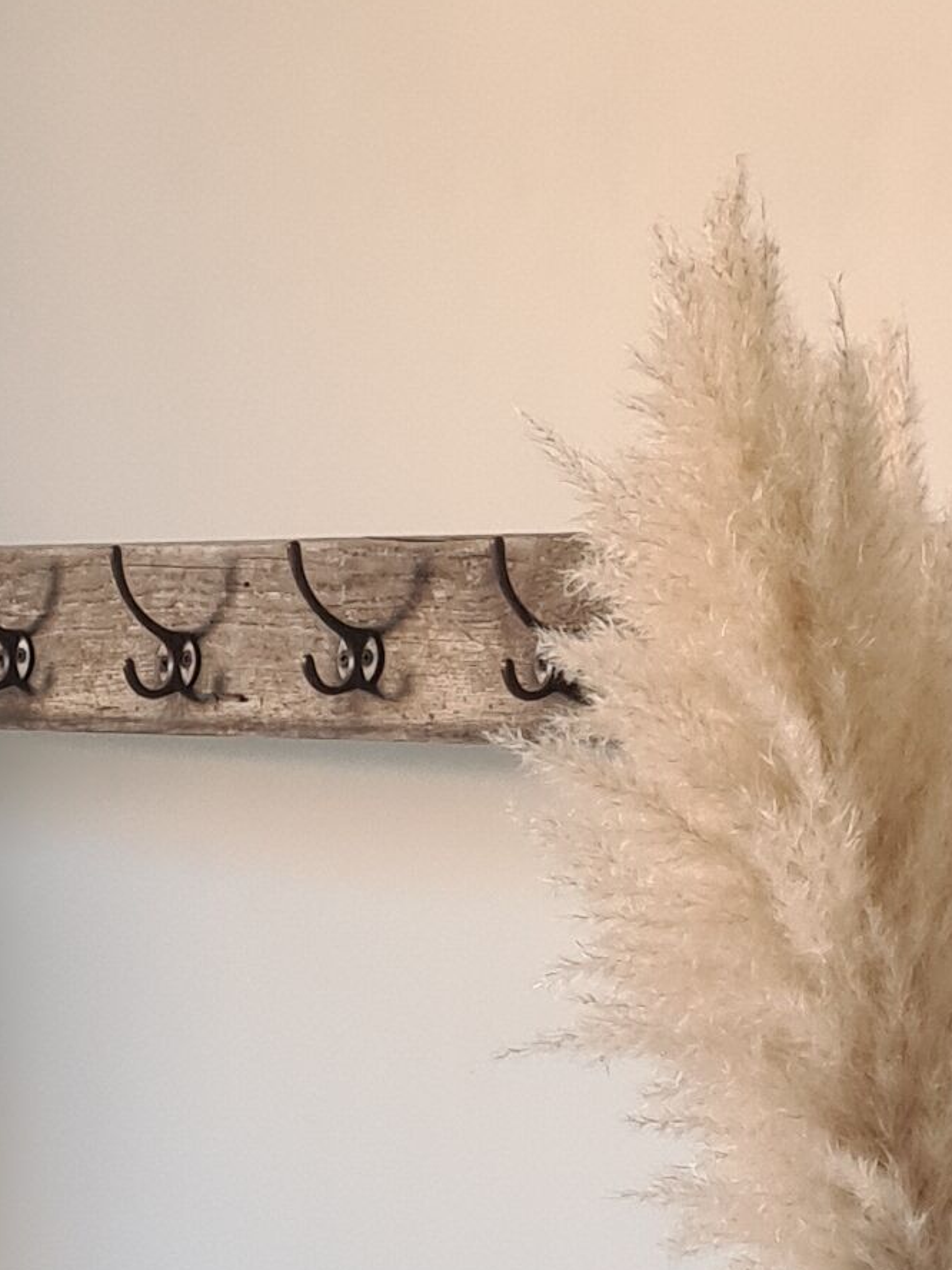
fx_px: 4327
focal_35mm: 118
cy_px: 1884
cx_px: -496
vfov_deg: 15.4
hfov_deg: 12.0
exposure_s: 1/50
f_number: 1.8
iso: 250
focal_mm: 5.4
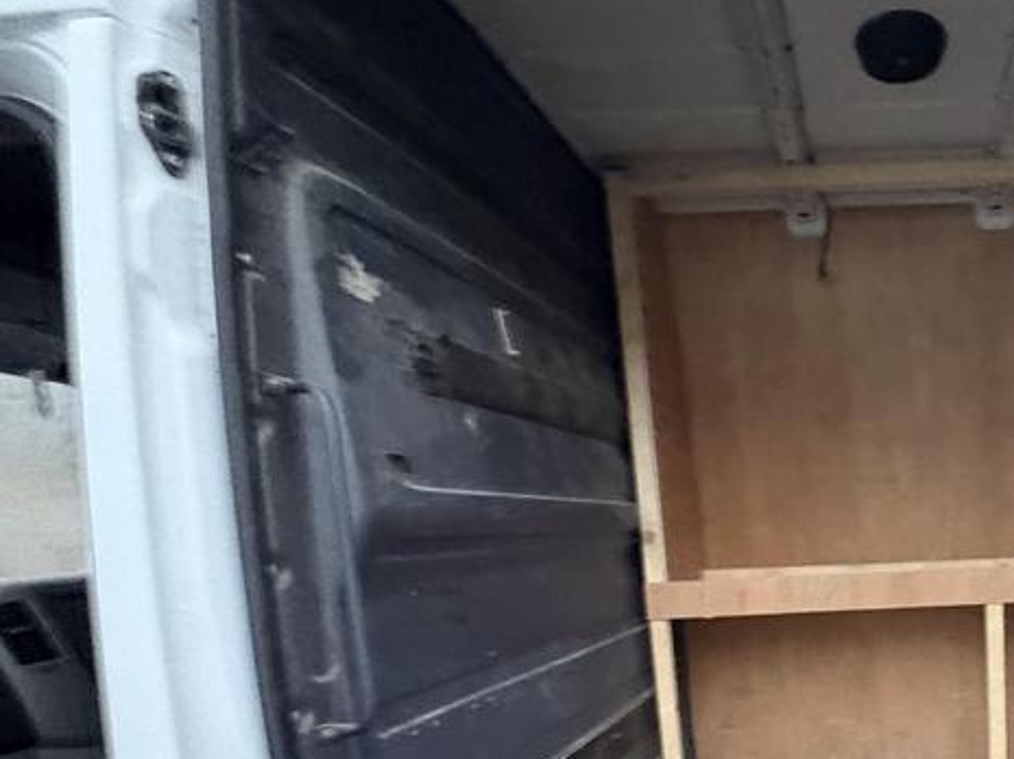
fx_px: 790
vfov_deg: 46.8
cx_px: 907
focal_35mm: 27
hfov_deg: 56.6
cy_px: 665
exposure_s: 1/31
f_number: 2.2
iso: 1000
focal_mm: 2.22
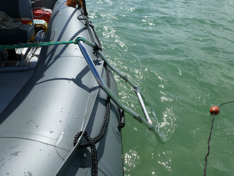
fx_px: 162
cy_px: 88
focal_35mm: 24
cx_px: 117
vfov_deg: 56.8
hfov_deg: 71.6
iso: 100
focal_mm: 4.3
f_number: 5.6
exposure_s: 1/640
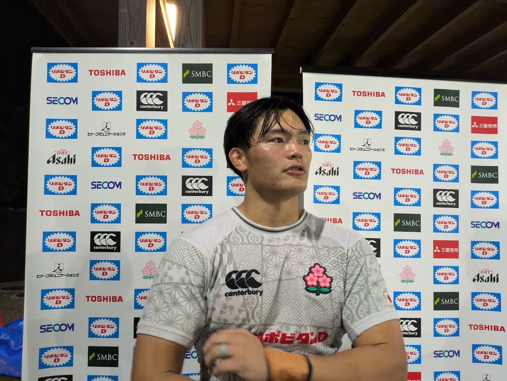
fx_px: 366
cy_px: 190
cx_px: 254
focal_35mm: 25
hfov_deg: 69.4
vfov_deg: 54.9
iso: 518
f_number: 1.89
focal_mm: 5.43
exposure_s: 1/60
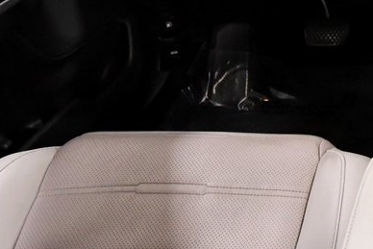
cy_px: -57
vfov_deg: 21.6
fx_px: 601
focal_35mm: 58
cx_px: 473
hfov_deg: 28.8
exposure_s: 1/60
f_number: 5.3
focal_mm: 15
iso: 3200
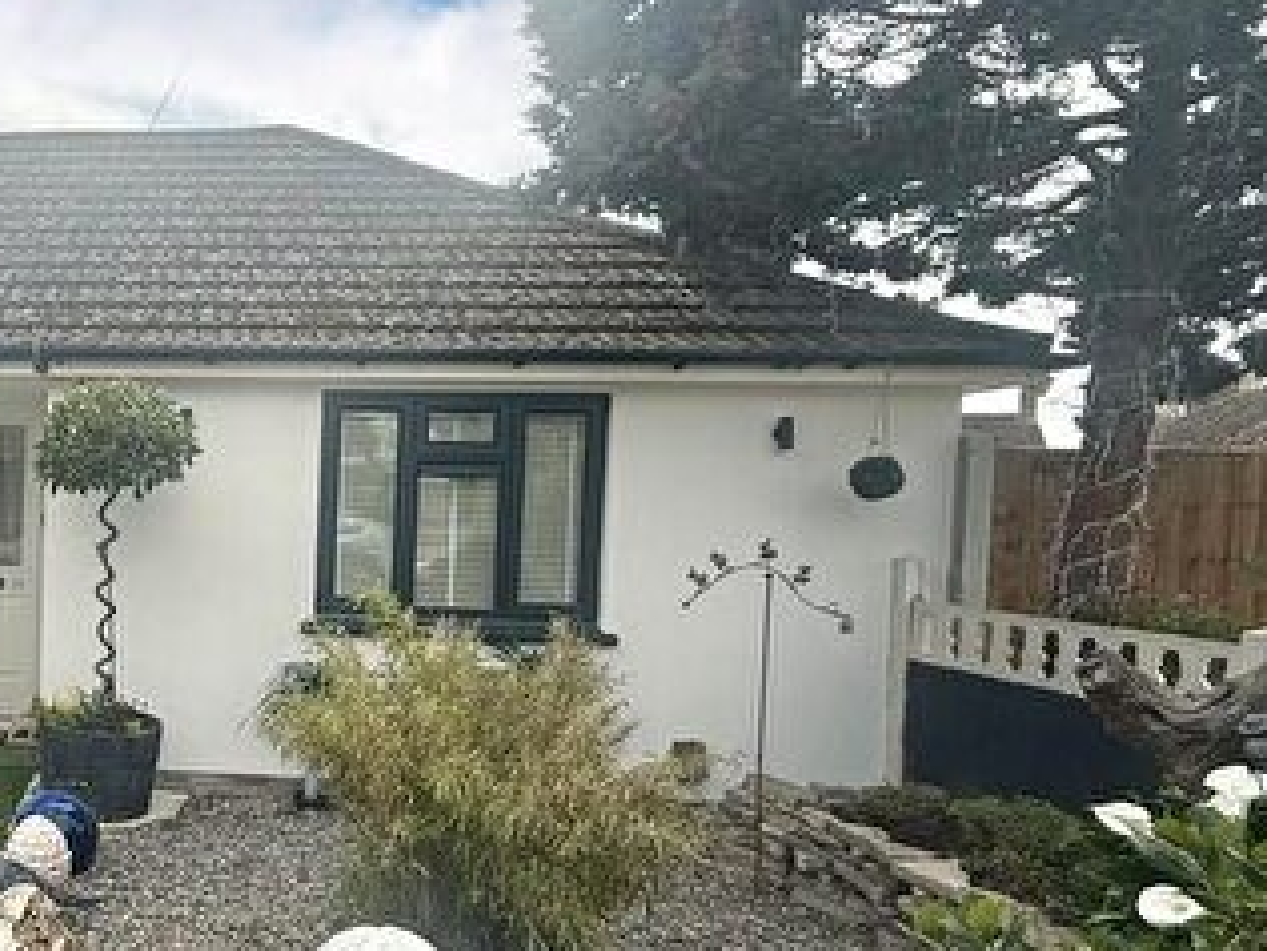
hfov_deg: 49.7
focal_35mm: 31
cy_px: 552
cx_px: 56
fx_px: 1135
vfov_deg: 45.3
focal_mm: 2.22
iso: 64
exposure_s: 1/1431
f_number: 2.2
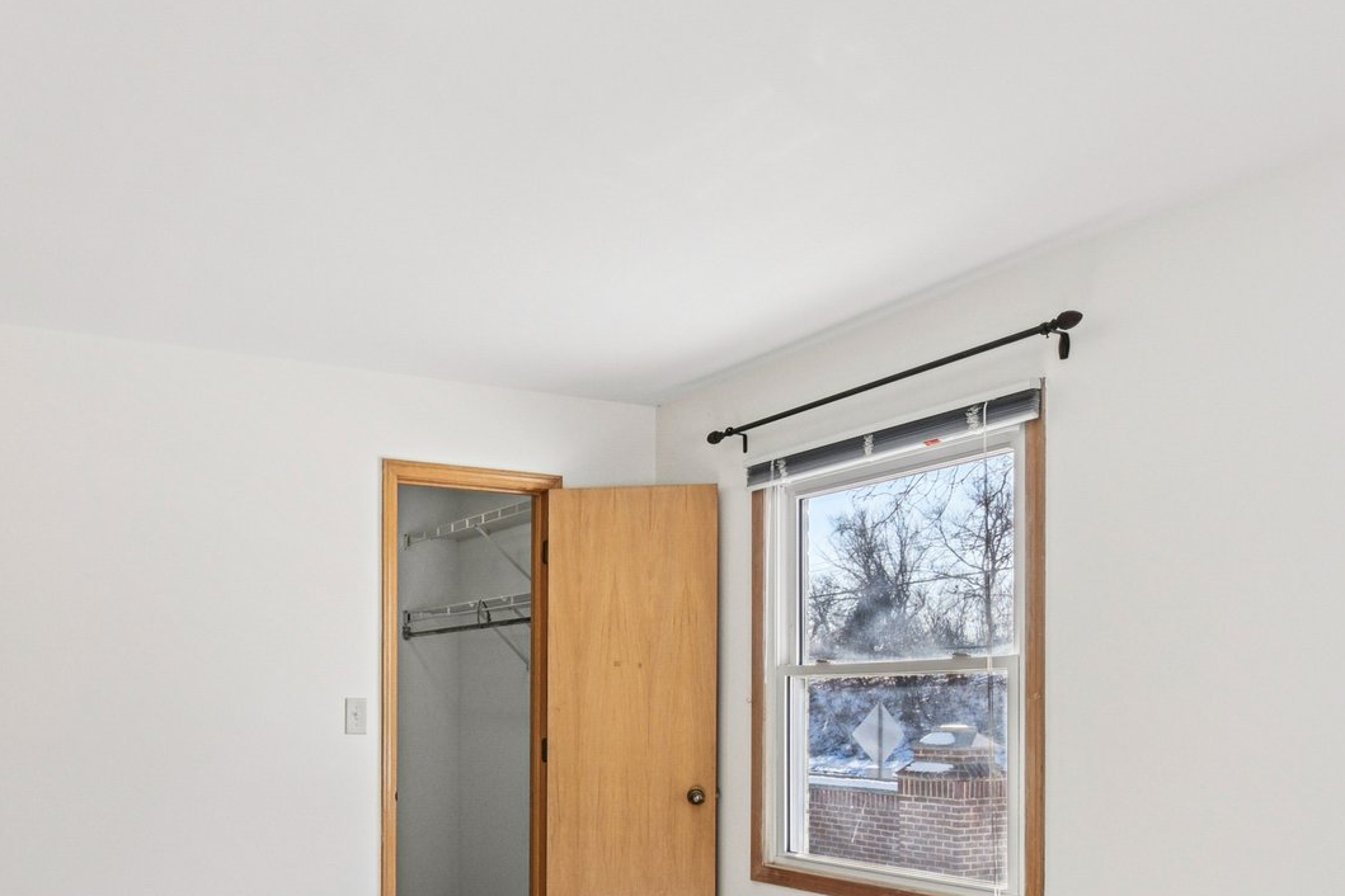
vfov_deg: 42.9
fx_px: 1083
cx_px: 428
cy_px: 718
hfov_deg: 61.8
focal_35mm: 29
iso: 100
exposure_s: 1/30
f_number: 8
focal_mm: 10
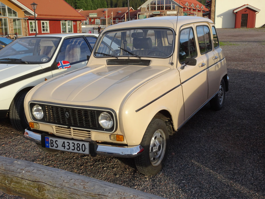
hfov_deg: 50.1
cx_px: 132
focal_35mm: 37
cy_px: 100
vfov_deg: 38.7
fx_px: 283
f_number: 4
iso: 80
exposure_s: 1/200
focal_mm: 6.37
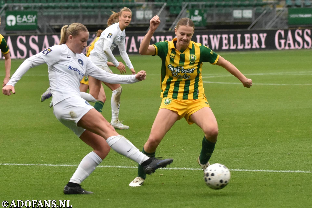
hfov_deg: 14.0
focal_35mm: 147
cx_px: 156
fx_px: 1274
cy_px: 104
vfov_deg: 9.3
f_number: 2.8
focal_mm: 98
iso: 800
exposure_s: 1/1000
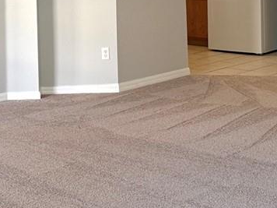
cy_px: -29
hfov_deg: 18.1
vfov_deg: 13.4
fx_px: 864
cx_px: 71
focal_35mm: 108
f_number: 1.78
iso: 125
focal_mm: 6.76
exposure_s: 1/120
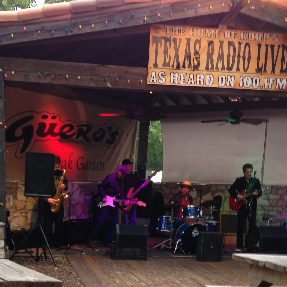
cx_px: 105
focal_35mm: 59
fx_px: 553
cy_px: 278
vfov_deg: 27.6
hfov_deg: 28.9
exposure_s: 1/20
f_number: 2.4
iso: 64
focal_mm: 4.13
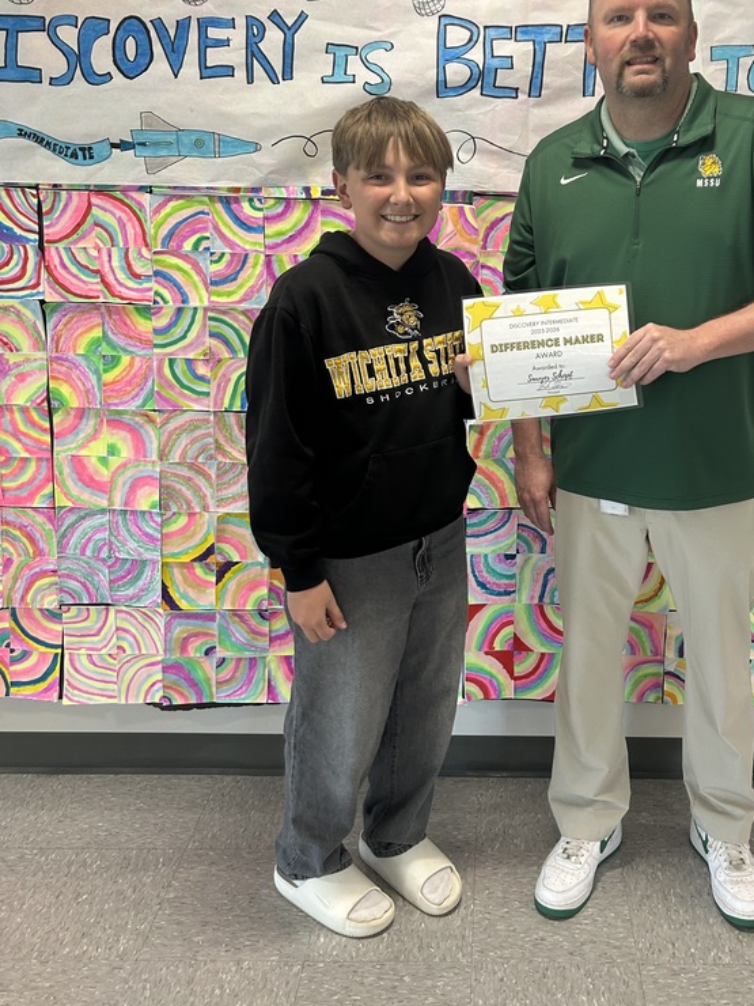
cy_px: 353
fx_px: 1046
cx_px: 496
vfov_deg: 50.6
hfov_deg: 39.2
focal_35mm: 36
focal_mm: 5.7
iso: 100
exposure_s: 1/120
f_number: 1.5
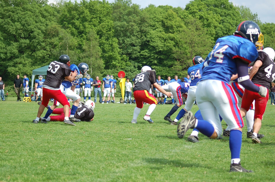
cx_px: 138
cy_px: 91
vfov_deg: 13.0
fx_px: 801
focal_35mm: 105
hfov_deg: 19.5
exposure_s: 1/1000
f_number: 4.5
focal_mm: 70
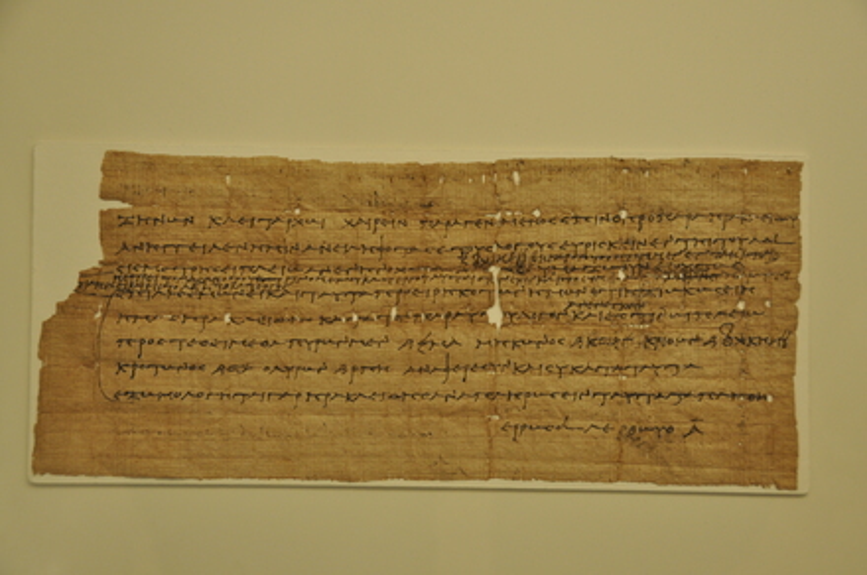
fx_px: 1371
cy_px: 288
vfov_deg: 23.7
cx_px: 434
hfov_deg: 35.1
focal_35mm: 57
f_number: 4.2
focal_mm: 38
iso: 500
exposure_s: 1/30
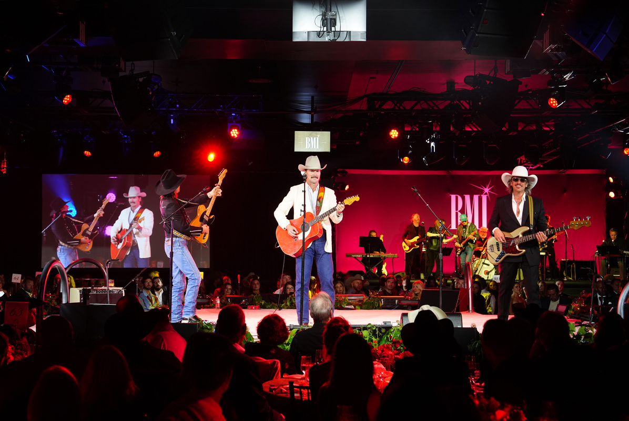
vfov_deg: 22.7
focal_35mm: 60
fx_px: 1049
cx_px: 314
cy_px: 210
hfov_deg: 33.4
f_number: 4.5
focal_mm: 60
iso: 1600
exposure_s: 1/125
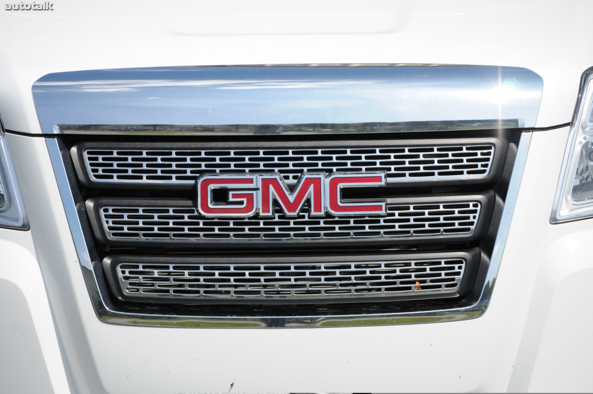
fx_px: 2863
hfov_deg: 11.8
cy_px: 197
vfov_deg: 7.9
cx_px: 296
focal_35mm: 174
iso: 1800
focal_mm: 116
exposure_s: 1/8000
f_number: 7.1
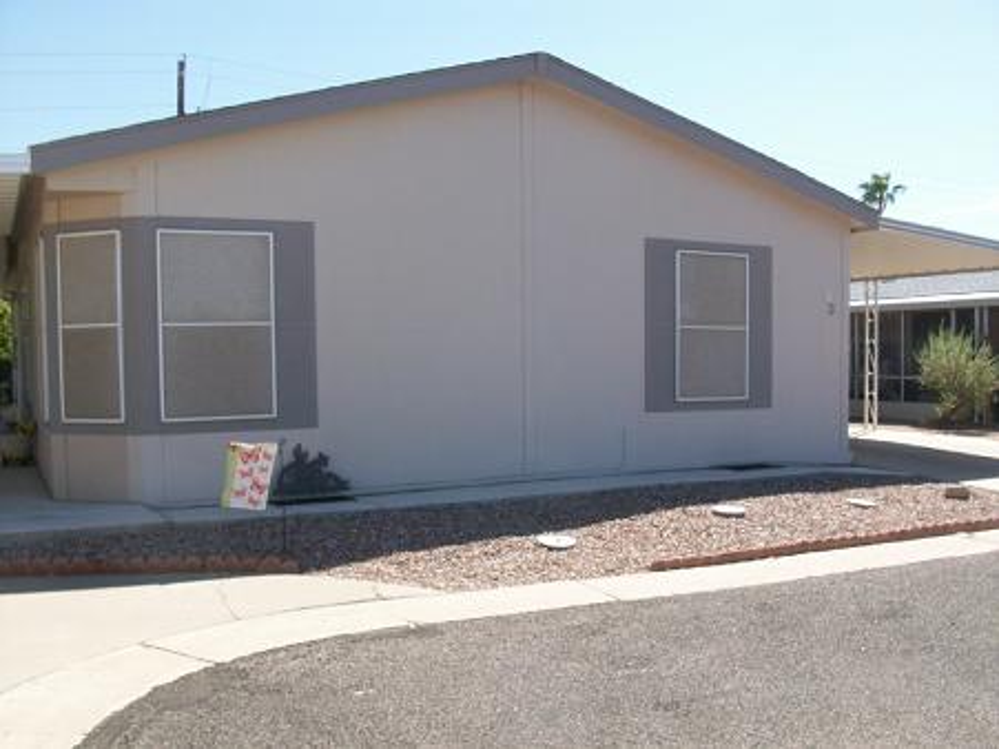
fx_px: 981
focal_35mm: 34
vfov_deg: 41.8
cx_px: 500
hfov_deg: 54.0
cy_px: 374
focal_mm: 5.7
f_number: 5.5
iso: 64
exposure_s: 1/228
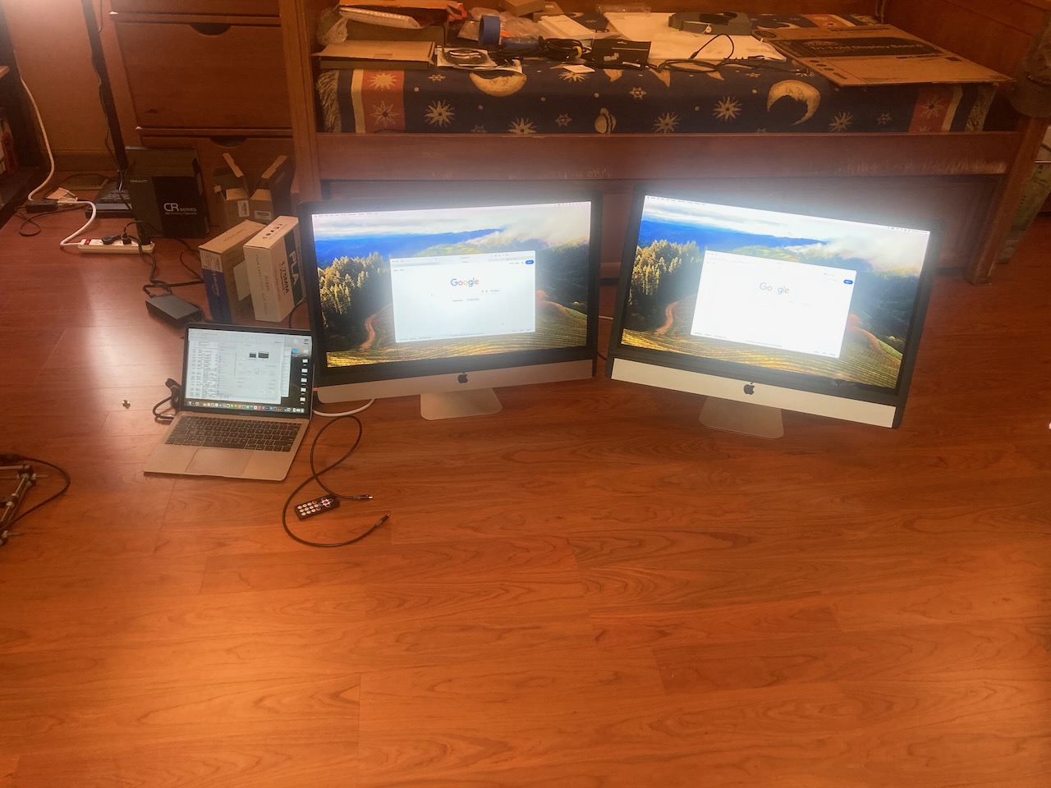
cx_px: 526
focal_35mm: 28
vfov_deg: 49.7
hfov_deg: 63.4
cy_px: 394
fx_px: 850
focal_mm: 3.99
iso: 160
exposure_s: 1/60
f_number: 1.8
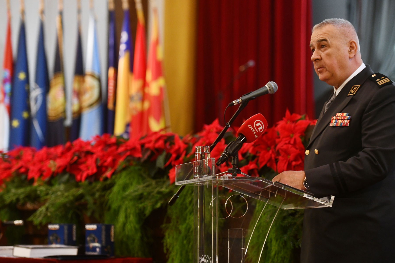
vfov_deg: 12.6
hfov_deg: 18.8
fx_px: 1196
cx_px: 204
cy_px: 127
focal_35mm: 109
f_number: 2.8
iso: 2000
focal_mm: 98
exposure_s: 1/100
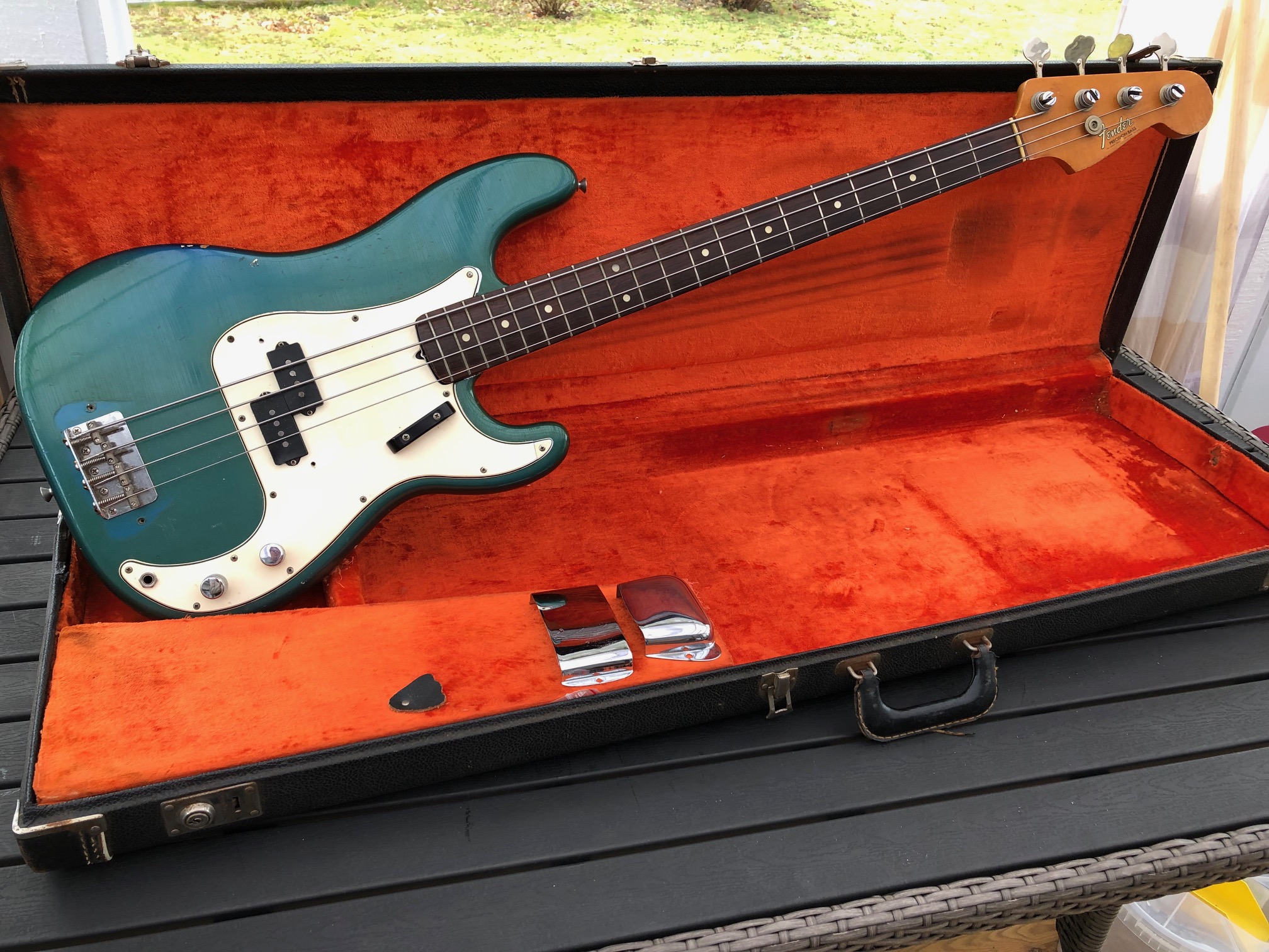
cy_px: 476
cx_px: 634
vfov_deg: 49.7
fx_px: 1026
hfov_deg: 63.4
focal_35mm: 28
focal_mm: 3.99
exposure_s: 1/40
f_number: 1.8
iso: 25
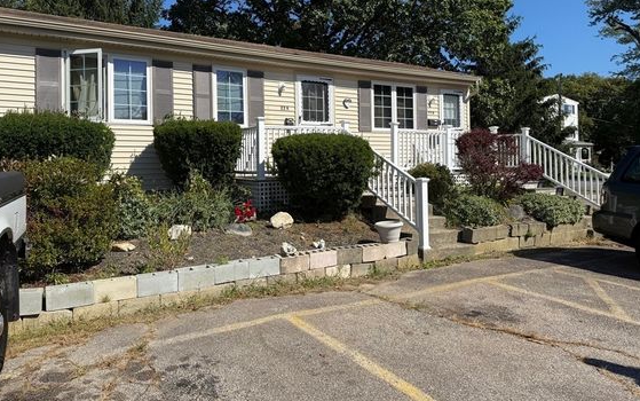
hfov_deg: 68.4
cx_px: 316
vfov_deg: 45.8
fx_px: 471
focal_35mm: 27
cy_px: 161
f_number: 1.78
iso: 80
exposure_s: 1/5714
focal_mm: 6.76
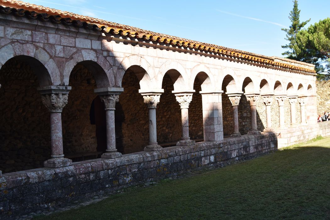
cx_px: 165
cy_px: 110
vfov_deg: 31.9
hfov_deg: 46.4
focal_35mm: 42
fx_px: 385
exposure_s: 1/250
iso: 200
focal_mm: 28
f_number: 8
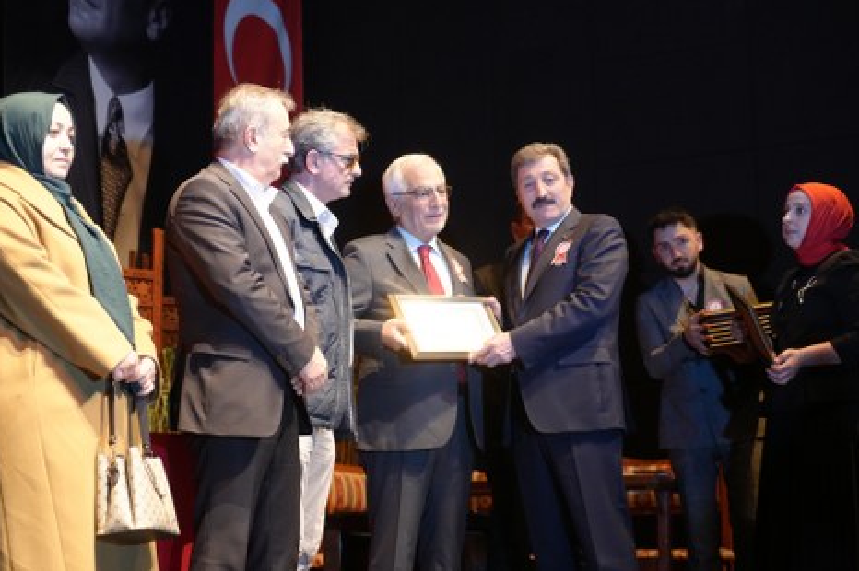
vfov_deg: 19.2
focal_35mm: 71
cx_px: 428
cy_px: 283
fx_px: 1693
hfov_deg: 28.5
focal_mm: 70
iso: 5000
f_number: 4
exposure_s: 1/80
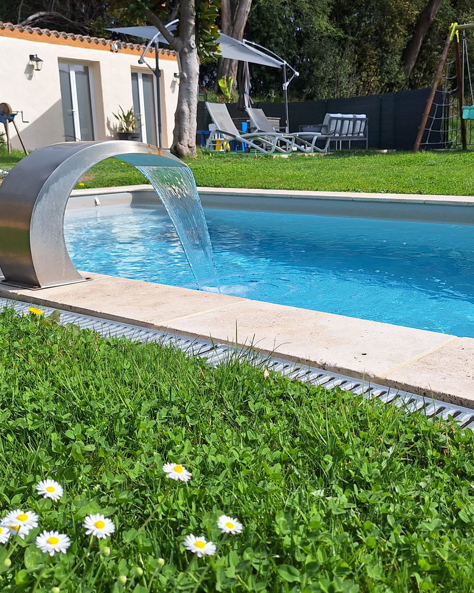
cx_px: 291
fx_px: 649
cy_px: 256
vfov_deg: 48.9
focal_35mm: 37
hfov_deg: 39.9
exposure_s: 1/2882
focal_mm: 5.54
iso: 40
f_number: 1.8
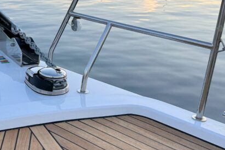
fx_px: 388
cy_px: 73
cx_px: 18
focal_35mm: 62
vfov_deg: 21.9
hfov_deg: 30.8
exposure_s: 1/664
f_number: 1.78
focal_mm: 6.76
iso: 80
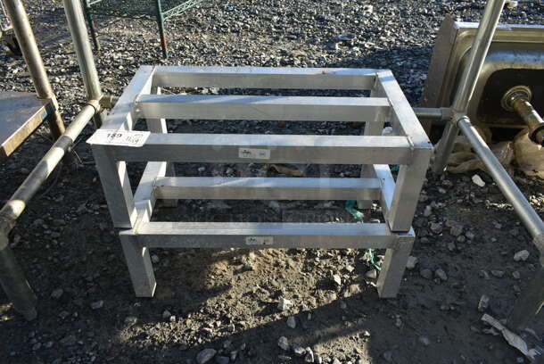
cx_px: 272
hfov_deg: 67.3
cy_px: 182
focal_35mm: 27
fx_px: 408
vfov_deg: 48.0
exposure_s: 1/160
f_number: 6.3
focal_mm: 18
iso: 100
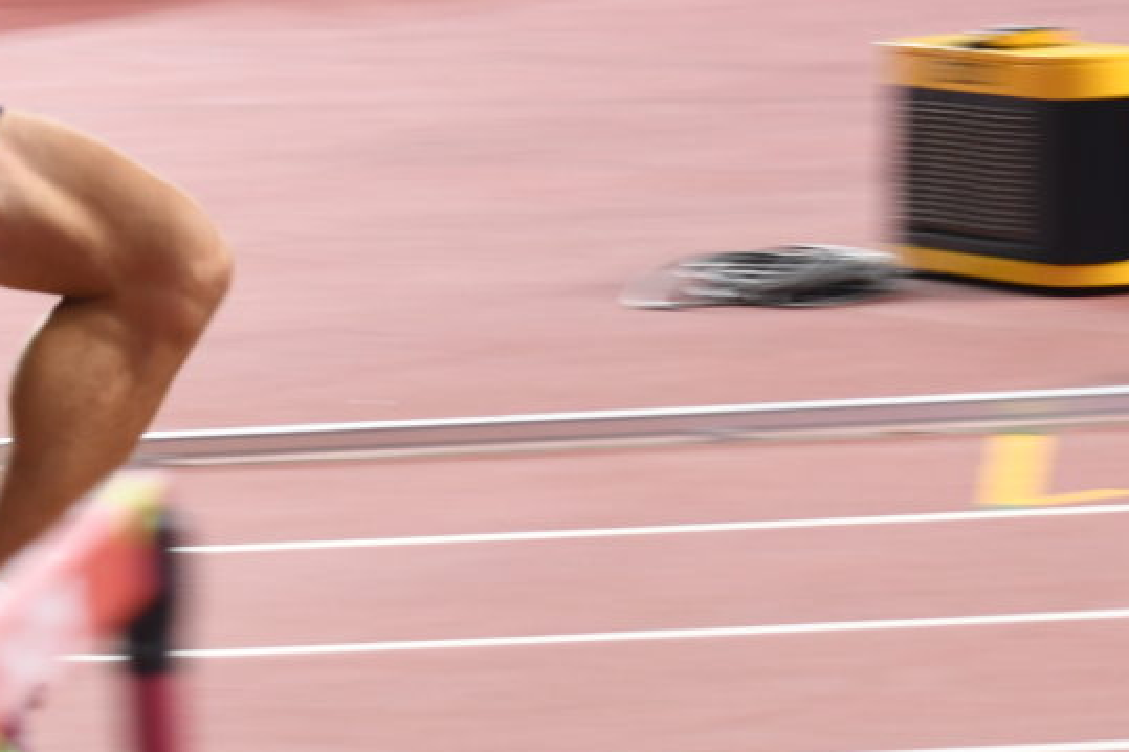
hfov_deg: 7.8
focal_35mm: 263
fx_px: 8245
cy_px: 168
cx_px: 249
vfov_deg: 5.2
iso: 1000
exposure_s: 1/200
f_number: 5
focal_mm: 70
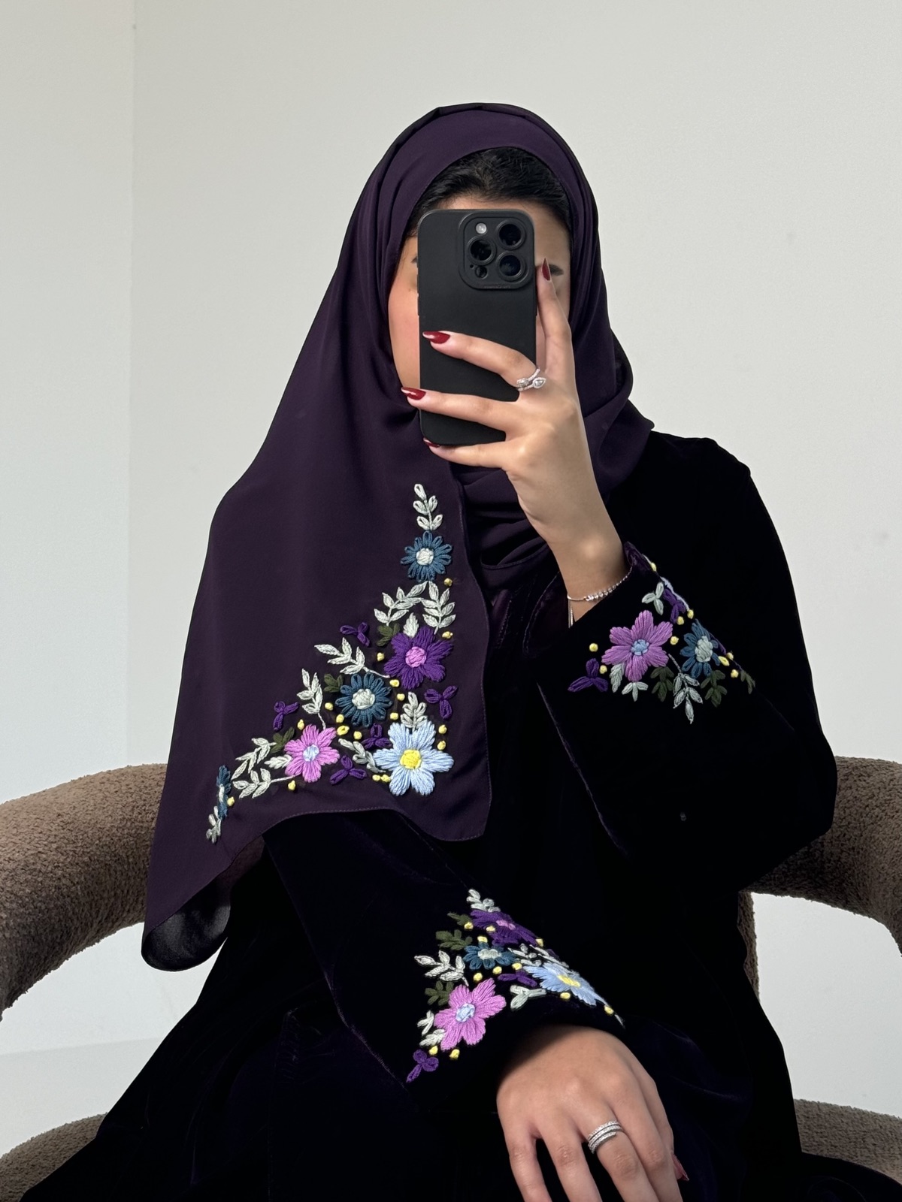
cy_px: 601
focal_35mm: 48
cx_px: 451
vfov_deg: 39.7
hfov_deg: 30.3
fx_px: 1668
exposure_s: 1/108
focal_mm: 6.76
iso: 100
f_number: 1.78
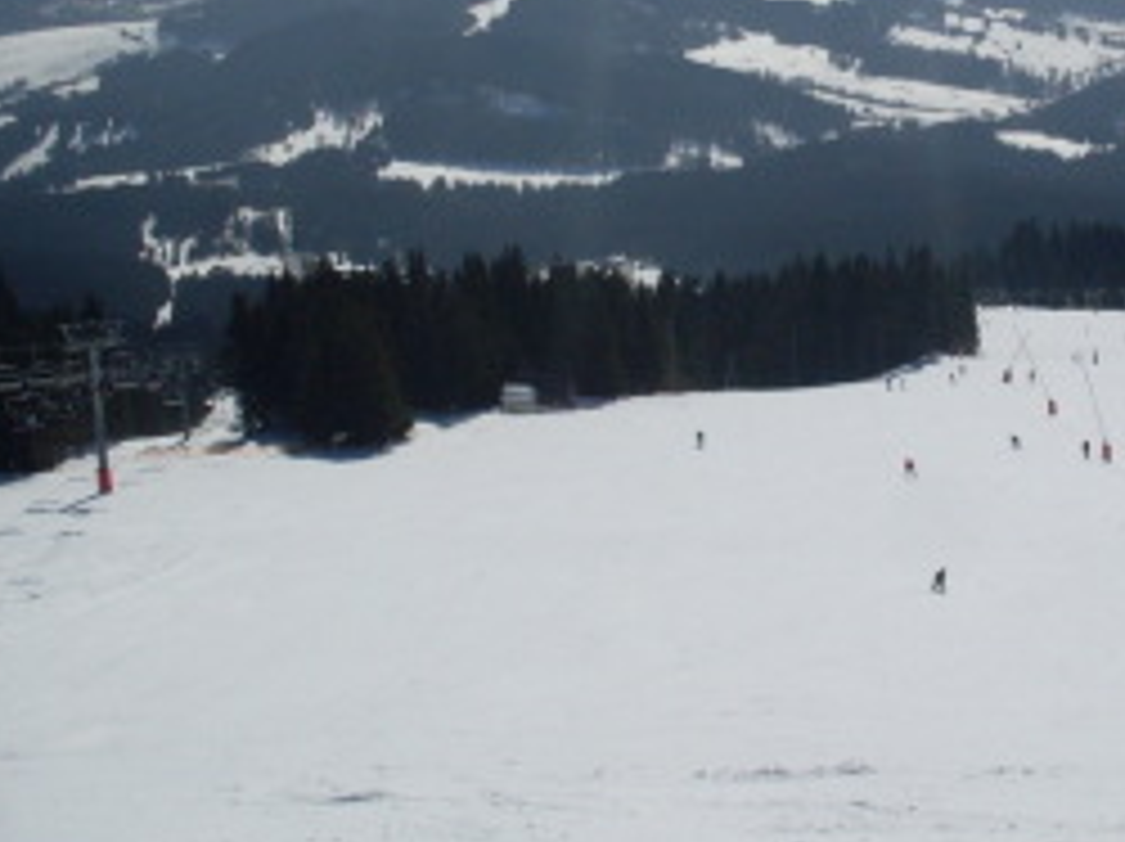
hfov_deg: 26.1
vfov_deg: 20.0
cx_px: 954
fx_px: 2370
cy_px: 198
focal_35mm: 73
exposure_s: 1/750
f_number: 8.4
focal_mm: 6.3
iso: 80
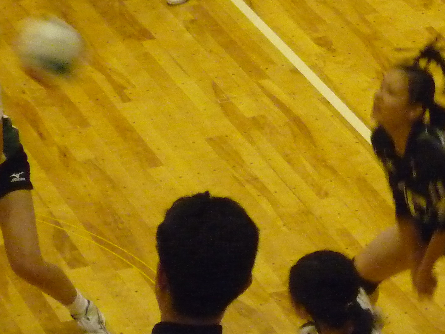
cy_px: -2
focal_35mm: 259
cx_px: 351
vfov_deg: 5.7
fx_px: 3330
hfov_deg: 7.6
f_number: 5.6
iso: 800
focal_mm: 17.6
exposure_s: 1/60
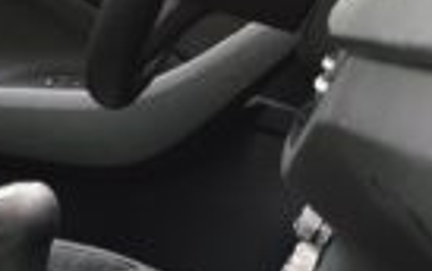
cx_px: -400
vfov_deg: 9.2
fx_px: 1674
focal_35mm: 142
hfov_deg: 13.0
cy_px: 22
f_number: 1.69
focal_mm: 7.01
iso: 104
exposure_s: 1/100
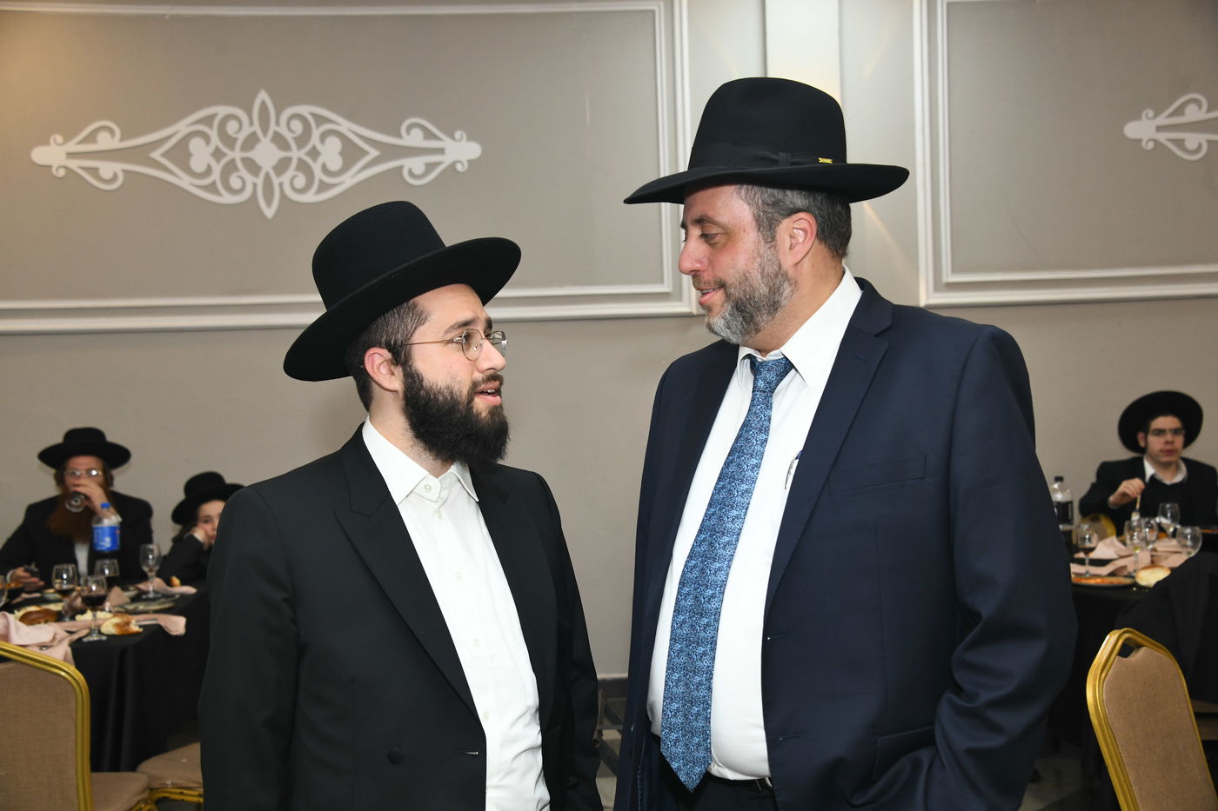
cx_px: 609
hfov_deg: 43.6
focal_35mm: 45
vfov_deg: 29.9
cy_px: 406
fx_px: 1522
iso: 1000
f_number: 5.6
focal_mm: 45
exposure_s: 1/125
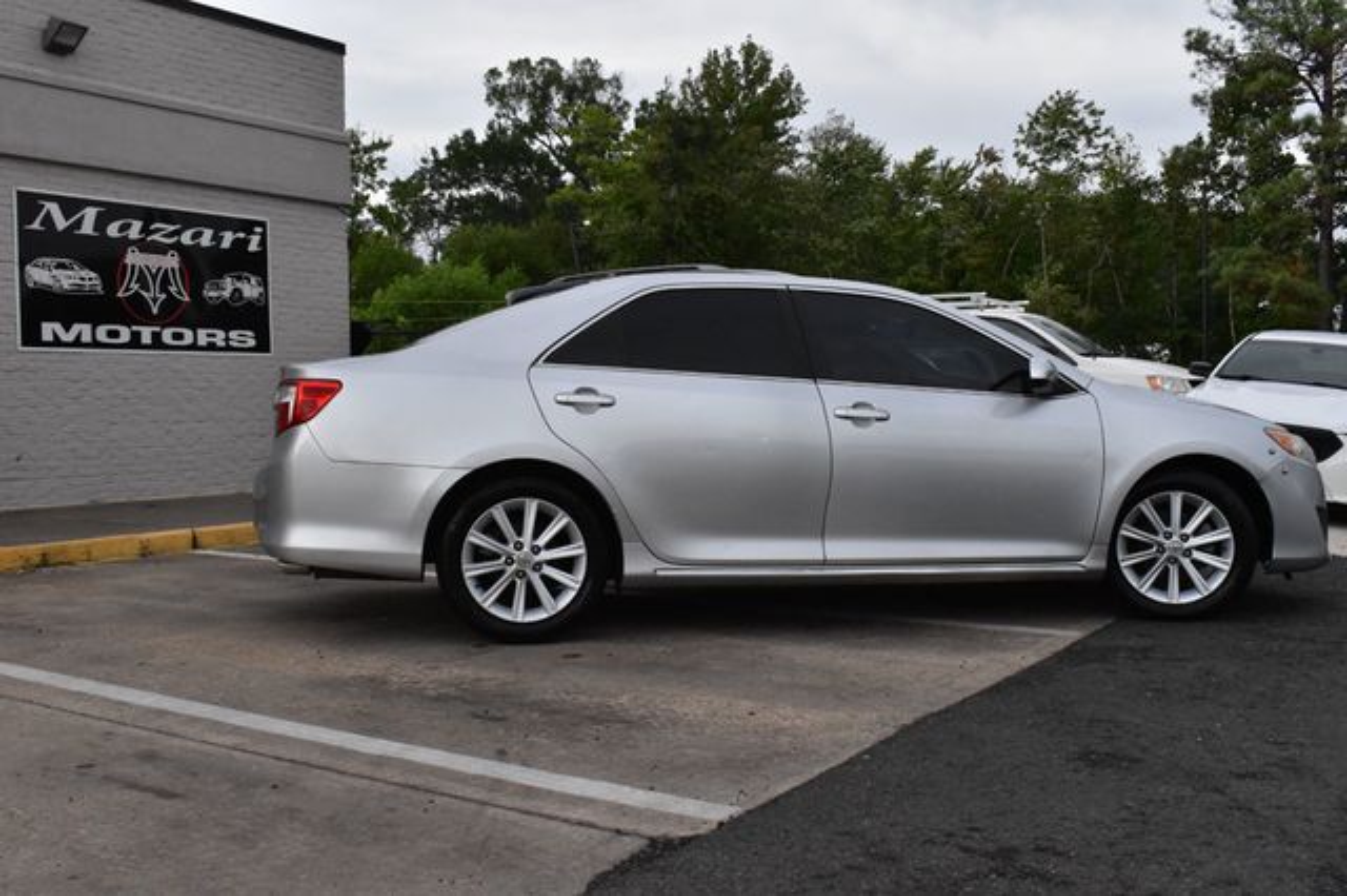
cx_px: 674
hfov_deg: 53.2
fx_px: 1346
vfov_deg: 36.8
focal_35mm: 36
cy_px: 448
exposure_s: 1/1250
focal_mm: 24
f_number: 13
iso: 2500
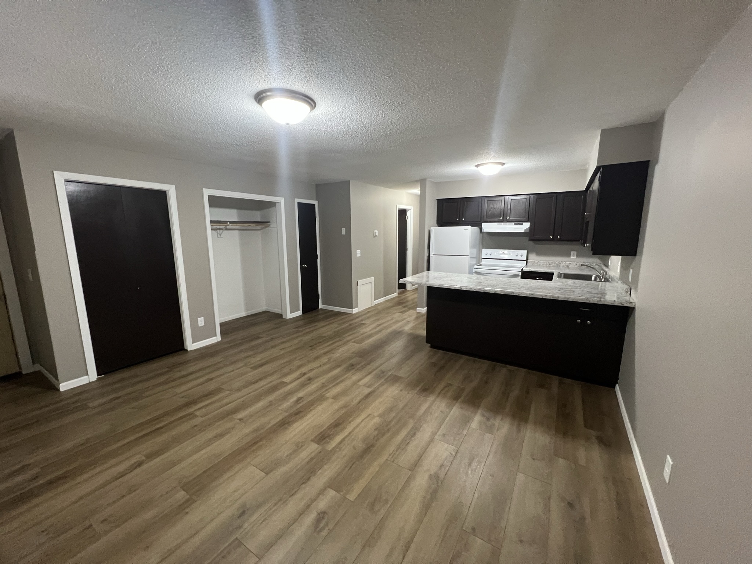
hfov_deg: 106.2
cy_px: 282
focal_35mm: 13
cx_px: 376
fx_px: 282
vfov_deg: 89.9
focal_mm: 1.57
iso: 500
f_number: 1.8
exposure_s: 1/60
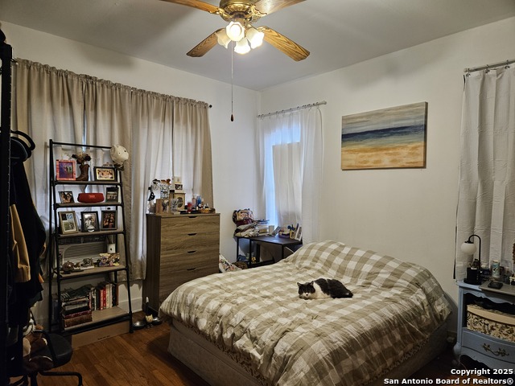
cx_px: 258
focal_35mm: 23
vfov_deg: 58.9
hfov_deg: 73.9
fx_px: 342
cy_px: 193
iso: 320
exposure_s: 1/120
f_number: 1.8
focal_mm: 5.4
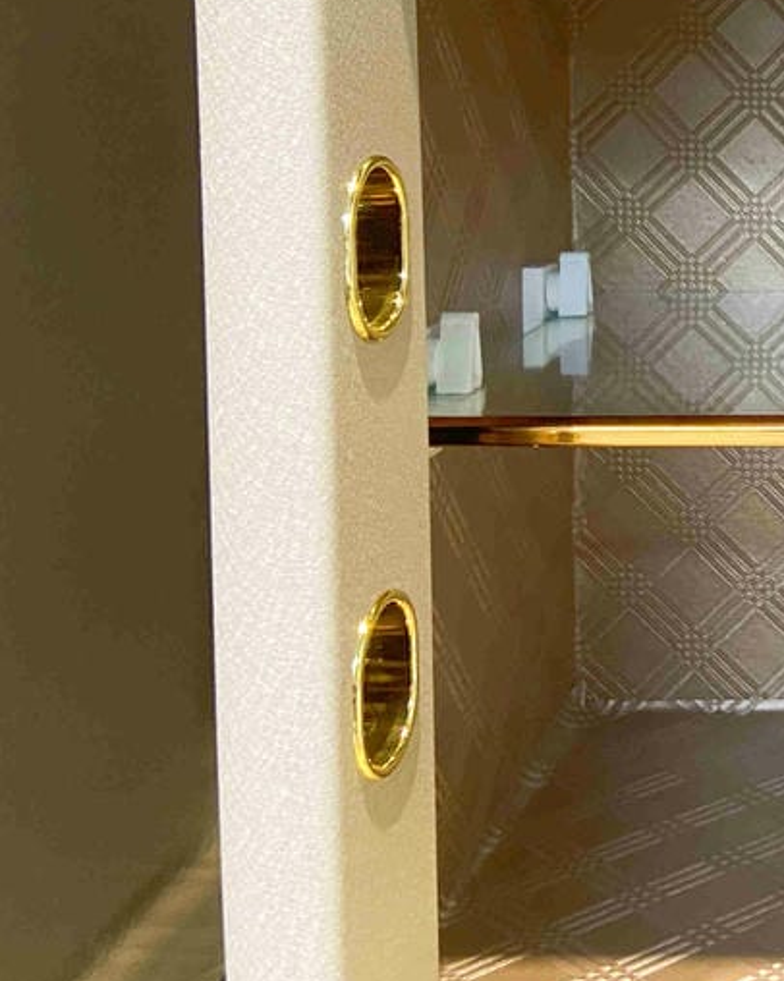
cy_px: 129
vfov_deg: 30.3
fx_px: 1741
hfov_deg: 22.4
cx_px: 1050
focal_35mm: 60
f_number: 1.8
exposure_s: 1/60
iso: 200
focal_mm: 4.25
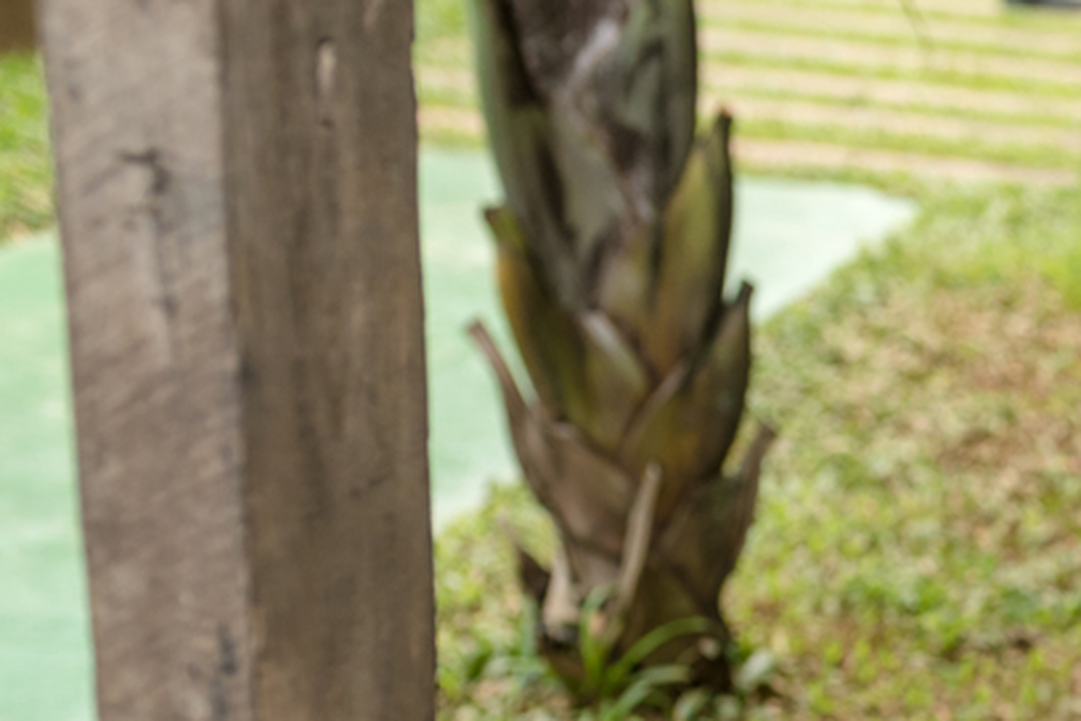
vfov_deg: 13.0
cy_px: 865
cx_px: 1584
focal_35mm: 103
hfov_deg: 17.9
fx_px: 3093
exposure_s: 1/250
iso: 250
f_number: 3.2
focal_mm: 35
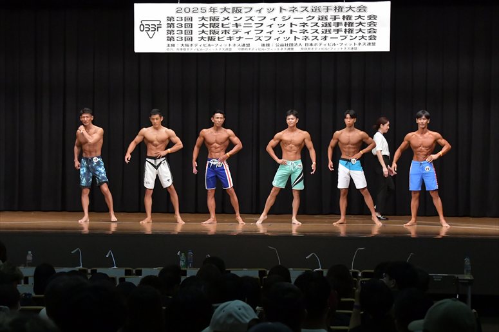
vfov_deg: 14.7
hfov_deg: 21.9
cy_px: 166
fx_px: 1288
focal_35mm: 93
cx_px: 250
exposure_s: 1/400
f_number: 5.6
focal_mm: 62
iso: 6400
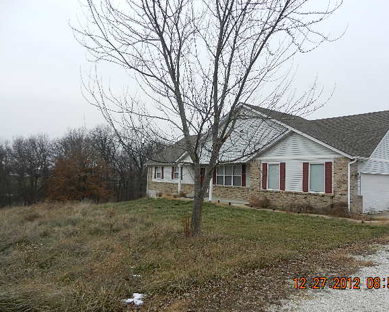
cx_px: 211
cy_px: 155
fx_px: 311
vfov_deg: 53.2
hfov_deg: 63.9
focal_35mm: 27
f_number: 3.5
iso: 160
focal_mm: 4.5
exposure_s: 1/200
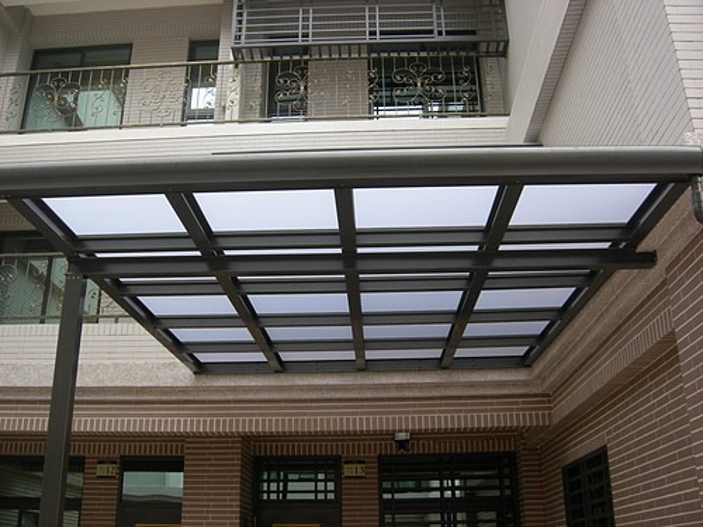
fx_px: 731
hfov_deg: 51.4
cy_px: 264
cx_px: 352
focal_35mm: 36
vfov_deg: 39.7
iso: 64
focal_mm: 7.5
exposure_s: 1/59.1
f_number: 3.4
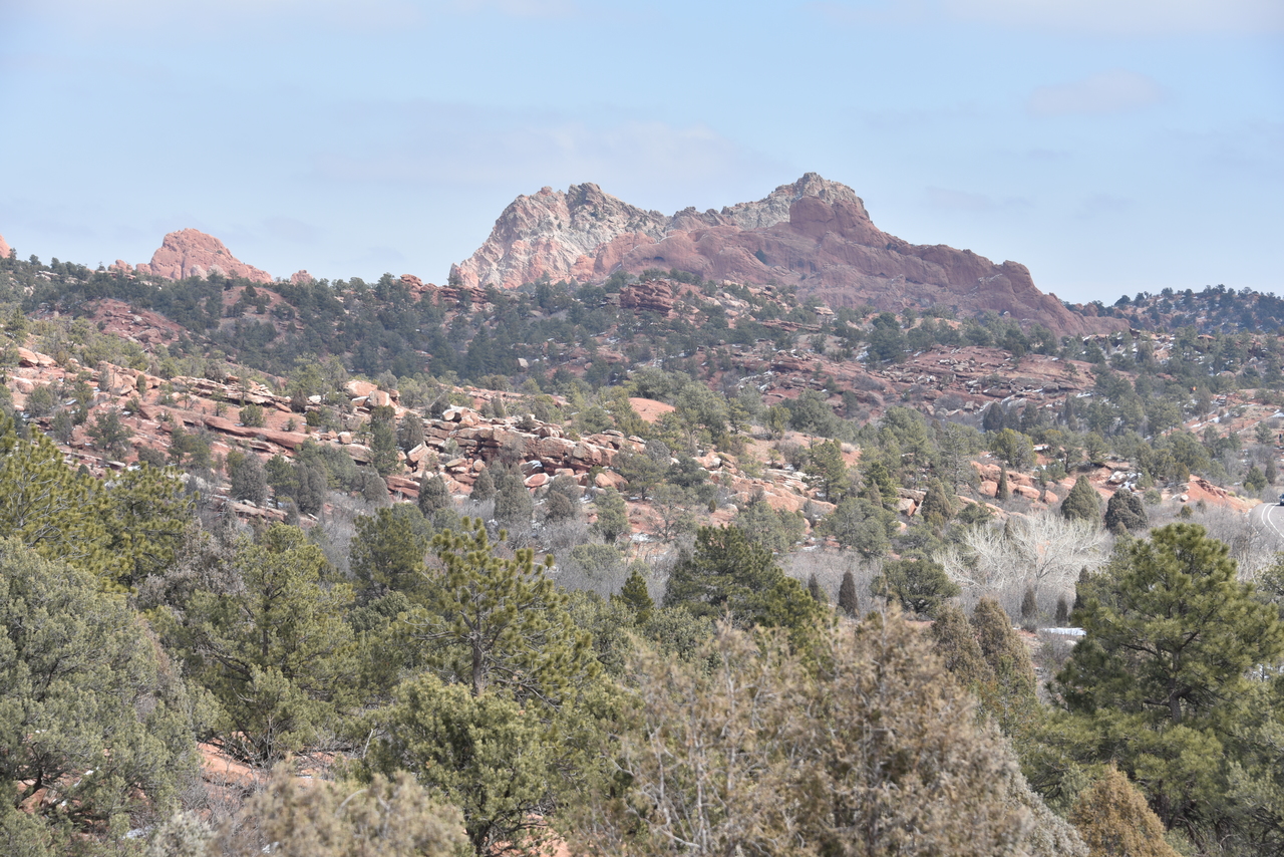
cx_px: 642
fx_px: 3211
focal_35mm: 90
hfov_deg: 22.6
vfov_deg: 15.2
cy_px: 428
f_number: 8
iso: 100
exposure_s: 1/250
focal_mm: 90
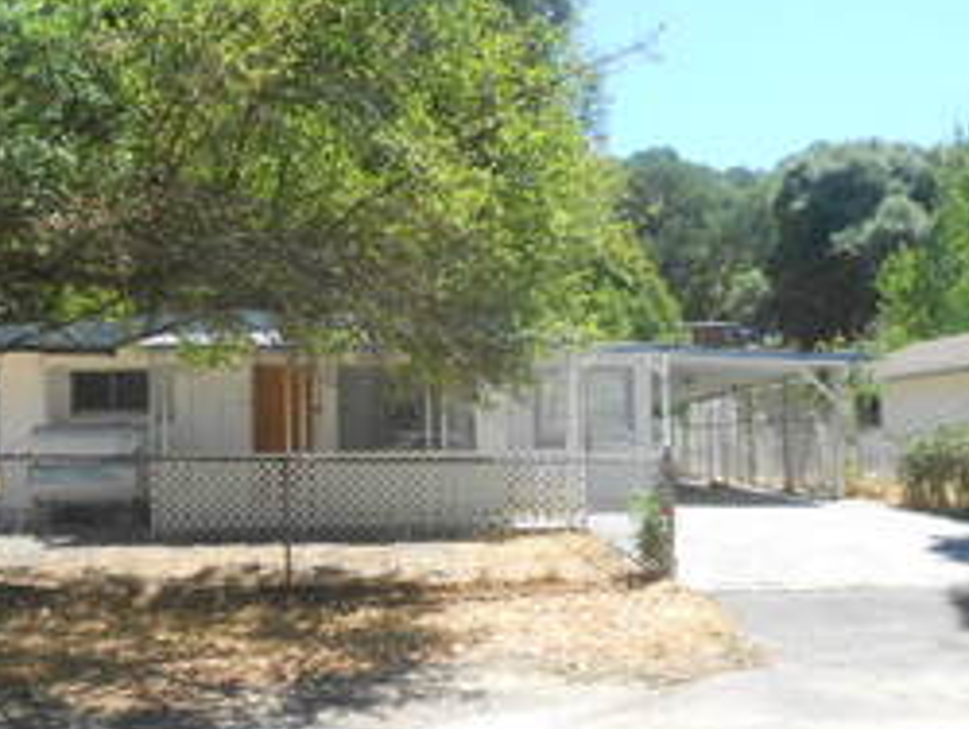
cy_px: 392
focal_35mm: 36
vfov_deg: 39.7
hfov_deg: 51.3
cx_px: 461
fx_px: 1009
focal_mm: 4.6
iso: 80
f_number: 3.2
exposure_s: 1/320
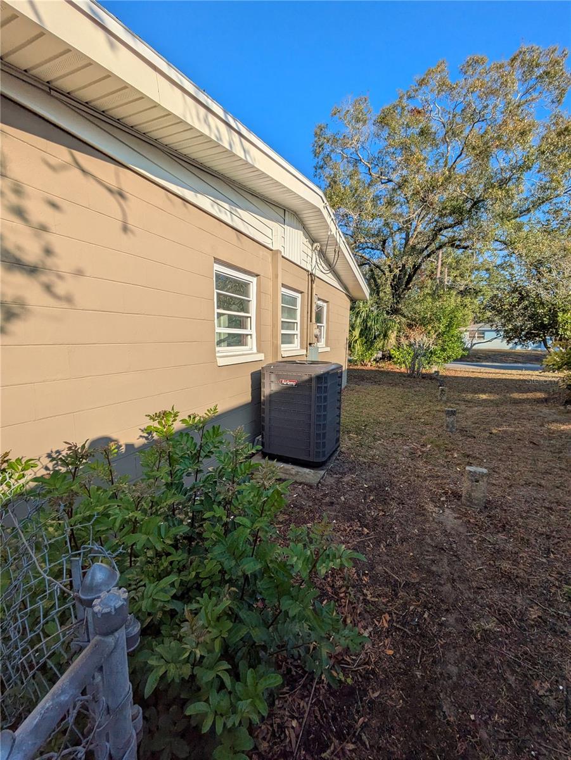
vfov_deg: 102.0
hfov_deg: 85.7
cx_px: 286
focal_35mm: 14
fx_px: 308
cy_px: 380
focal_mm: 1.83
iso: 50
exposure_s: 1/1923
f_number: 2.2
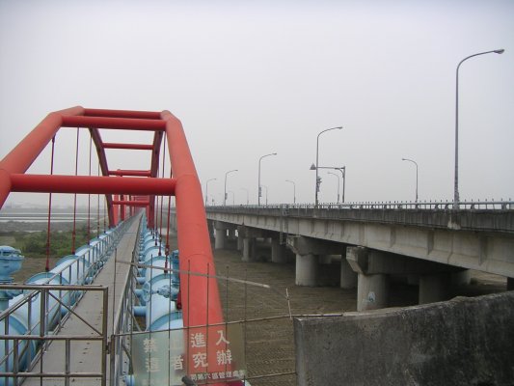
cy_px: 193
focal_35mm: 39
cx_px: 257
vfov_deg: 36.8
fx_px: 579
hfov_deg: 47.9
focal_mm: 5.1
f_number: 2.9
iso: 64
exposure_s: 1/500
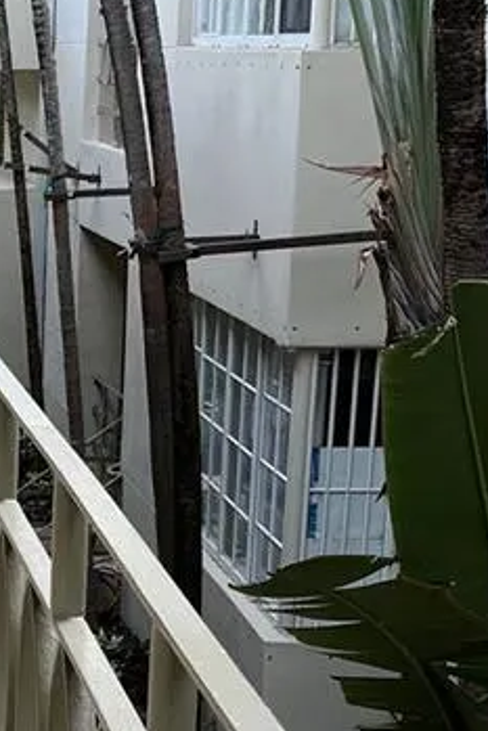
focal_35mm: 93
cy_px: 488
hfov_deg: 13.7
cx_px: -289
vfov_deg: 21.8
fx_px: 1889
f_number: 1.6
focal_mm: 5.1
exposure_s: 1/563
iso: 50
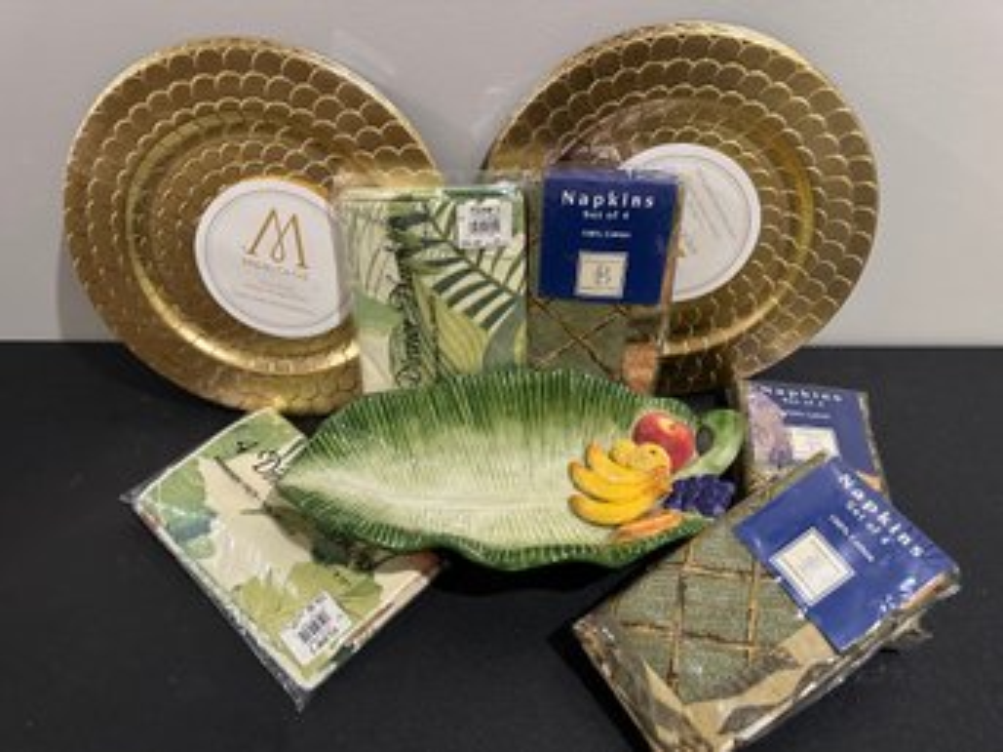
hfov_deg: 71.6
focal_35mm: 24
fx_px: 695
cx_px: 502
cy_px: 376
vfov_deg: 56.8
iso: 800
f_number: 1.78
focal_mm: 6.86
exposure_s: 1/60
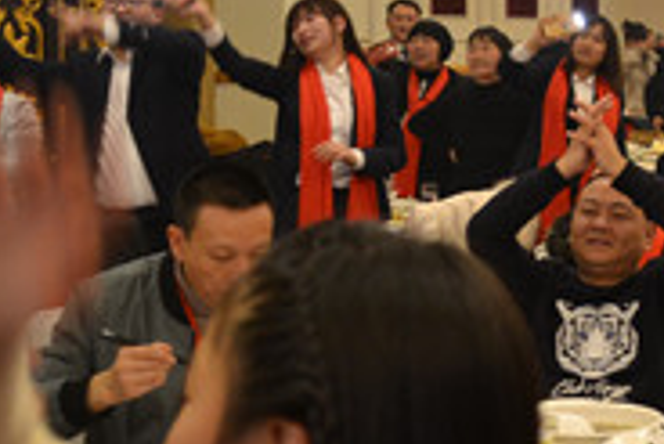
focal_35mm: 88
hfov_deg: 21.8
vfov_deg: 15.4
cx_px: 743
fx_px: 1624
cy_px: 76
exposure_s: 1/60
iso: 800
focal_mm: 18
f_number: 3.5
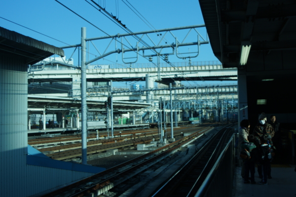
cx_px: 148
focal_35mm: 36
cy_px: 98
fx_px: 296
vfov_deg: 36.8
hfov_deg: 53.2
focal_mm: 24
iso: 200
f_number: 4
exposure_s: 1/2000
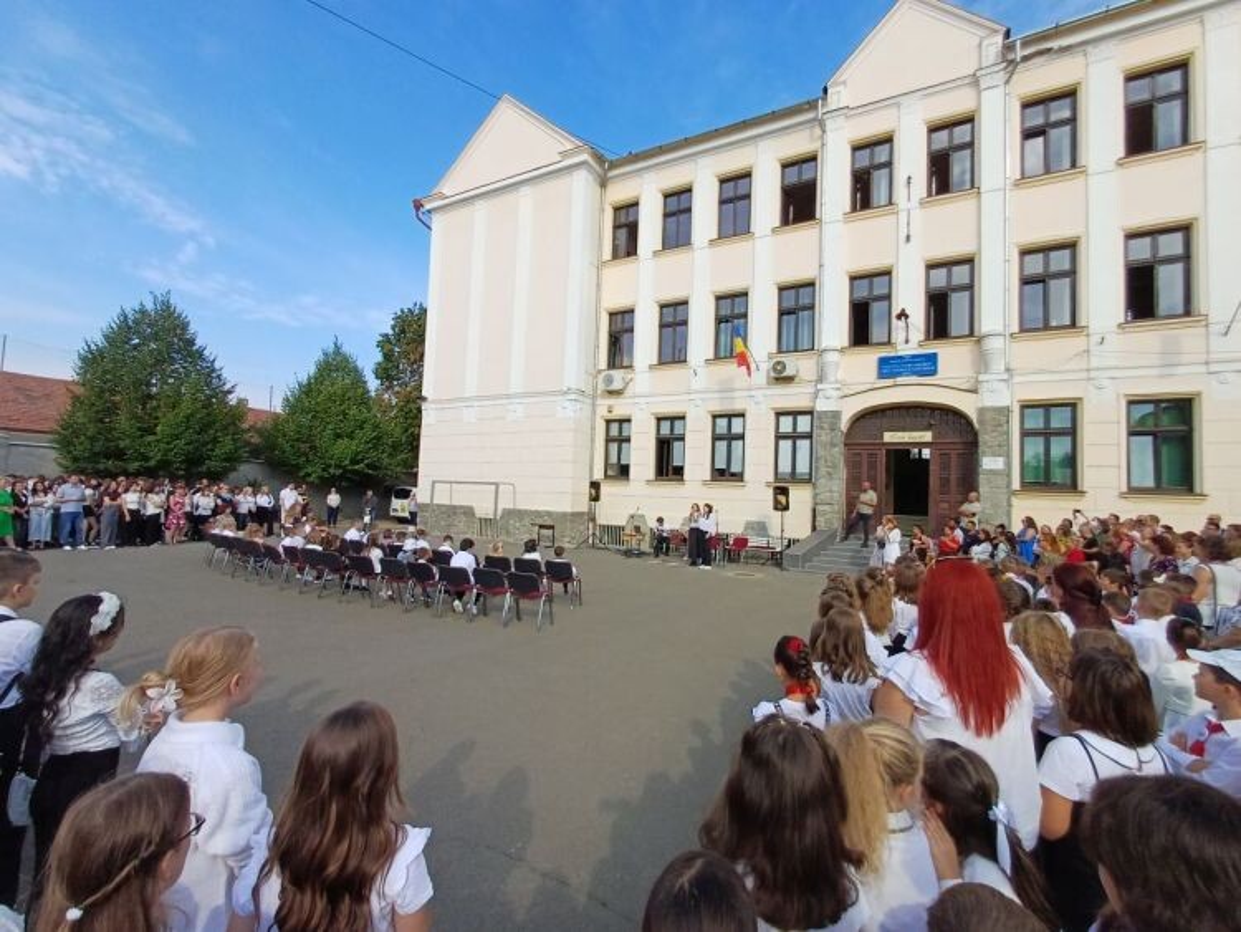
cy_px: 466
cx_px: 620
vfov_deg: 78.1
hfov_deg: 94.5
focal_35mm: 16
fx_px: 574
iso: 40
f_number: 2.2
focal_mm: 1.64
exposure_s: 1/656
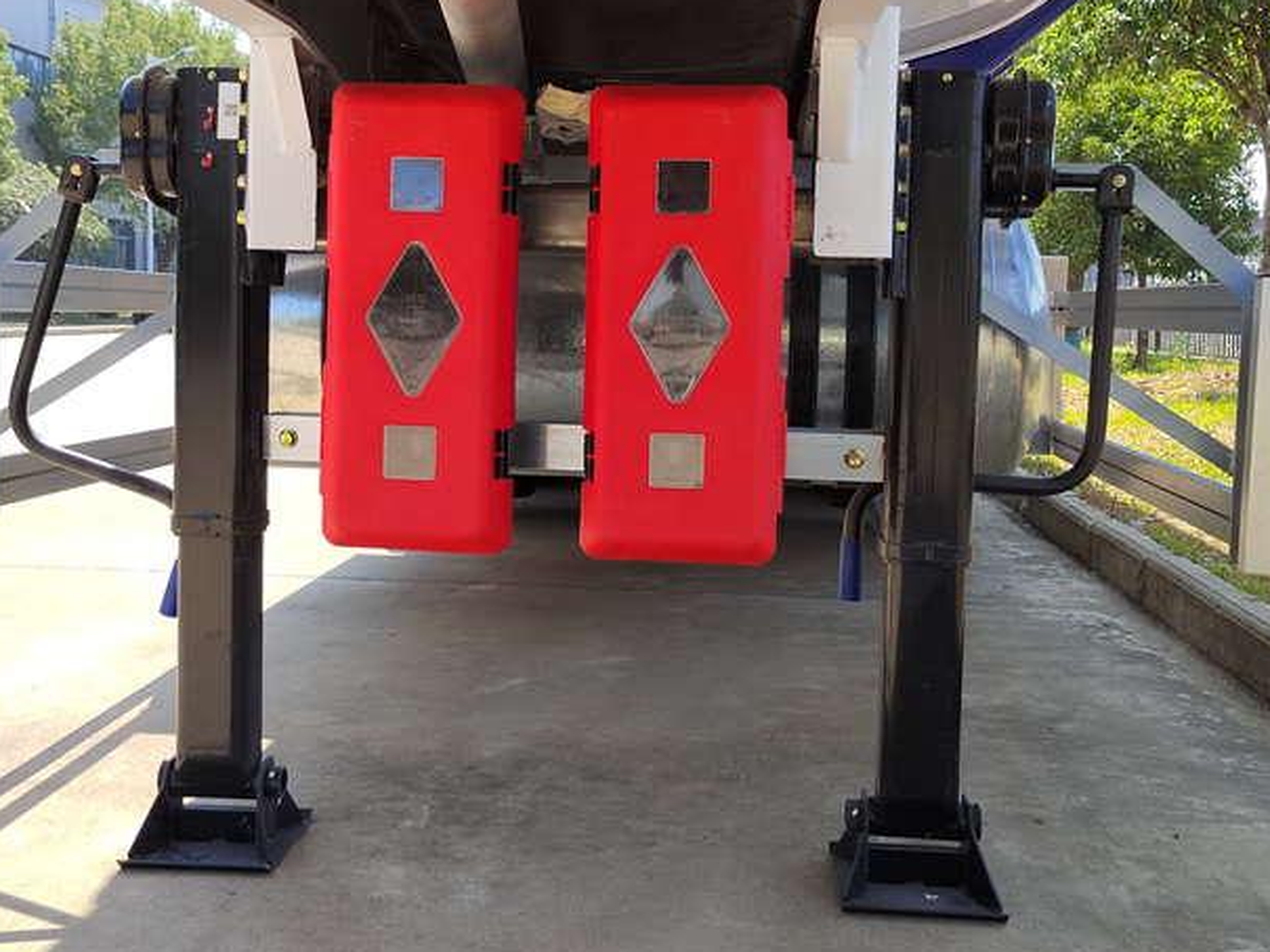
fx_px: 1505
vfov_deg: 35.0
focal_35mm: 41
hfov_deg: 45.7
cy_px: 384
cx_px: 586
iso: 213
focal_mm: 5.52
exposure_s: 1/691
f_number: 1.9
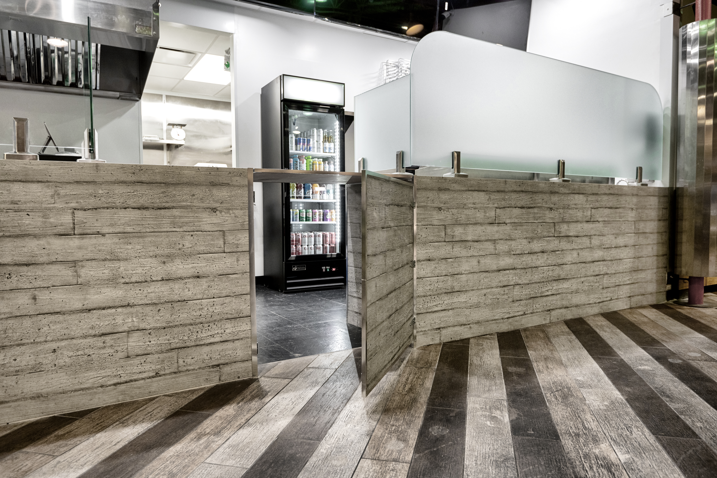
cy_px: 239
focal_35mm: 24
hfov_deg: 73.7
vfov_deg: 53.1
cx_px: 358
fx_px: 478
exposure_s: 1/60
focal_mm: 24
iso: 640
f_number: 5
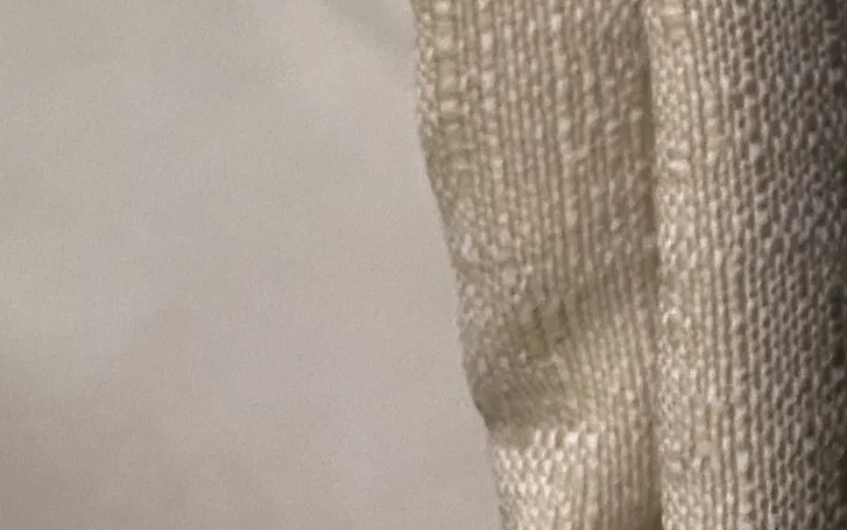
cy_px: -330
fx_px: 2240
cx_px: 1431
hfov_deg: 18.0
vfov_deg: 12.6
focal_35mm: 97
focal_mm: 4.25
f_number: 1.8
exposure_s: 1/40
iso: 500
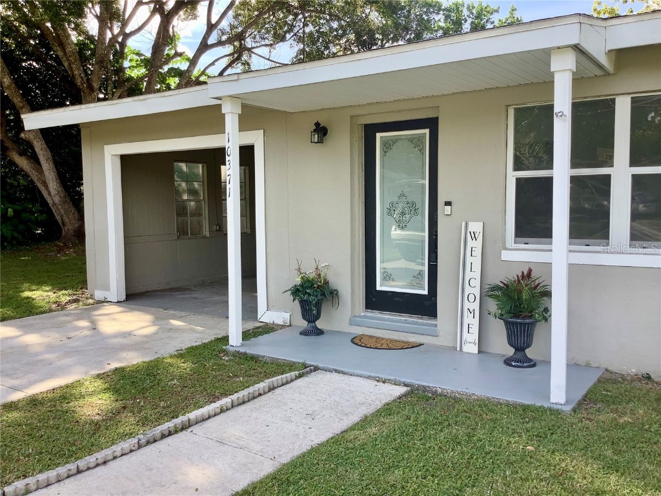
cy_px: 248
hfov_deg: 58.4
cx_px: 330
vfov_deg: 45.4
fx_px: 592
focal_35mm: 31
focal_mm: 3.3
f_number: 2.4
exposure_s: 1/229
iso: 25
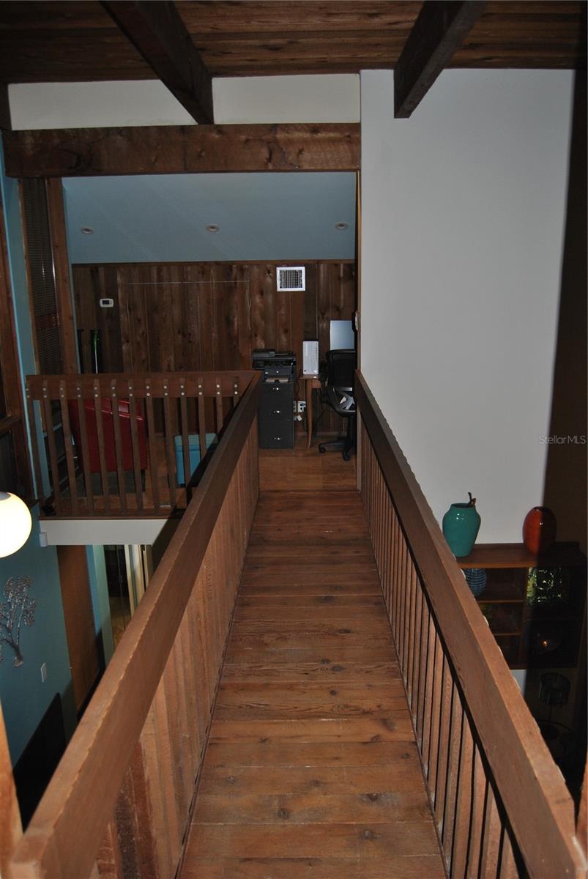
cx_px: 294
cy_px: 440
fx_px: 660
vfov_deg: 67.3
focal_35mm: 27
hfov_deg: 48.0
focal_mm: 18
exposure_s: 1/60
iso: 200
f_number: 3.5
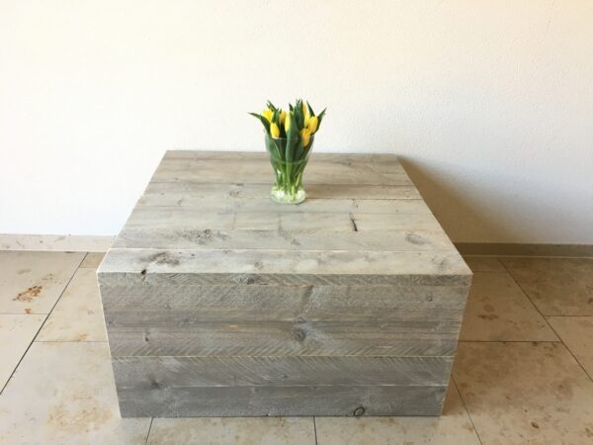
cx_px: 296
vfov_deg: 48.2
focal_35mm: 29
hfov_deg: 61.7
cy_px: 222
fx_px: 497
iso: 40
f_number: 2.2
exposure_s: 1/33
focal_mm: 4.15
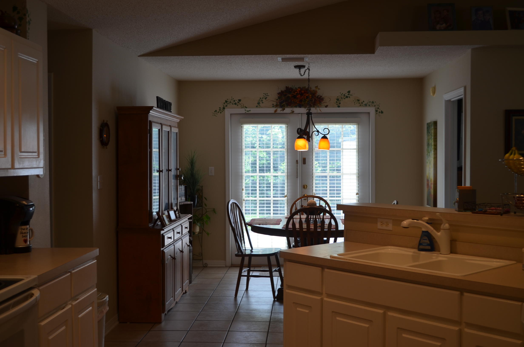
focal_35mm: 44
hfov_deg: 45.0
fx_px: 632
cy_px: 174
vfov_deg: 30.7
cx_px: 262
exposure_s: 1/25
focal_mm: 29
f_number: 4.5
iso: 100
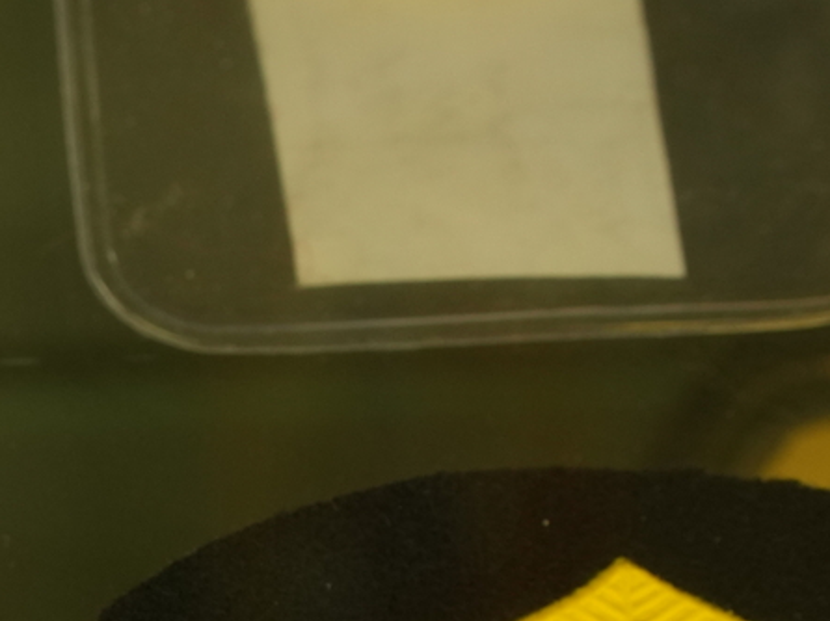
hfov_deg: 11.5
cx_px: -475
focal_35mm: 163
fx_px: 3906
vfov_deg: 8.7
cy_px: 1183
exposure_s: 1/40
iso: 640
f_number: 7.1
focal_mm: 35
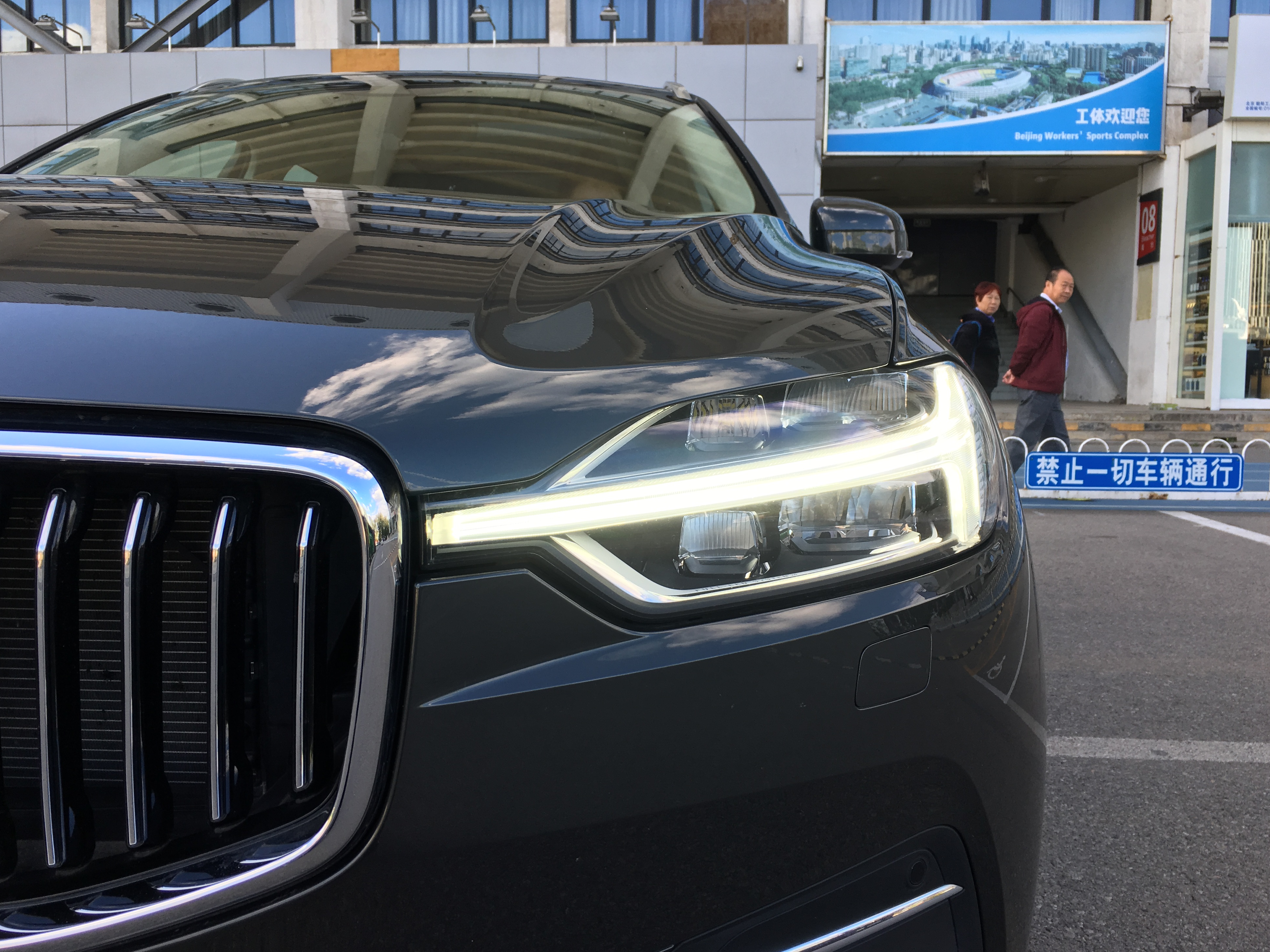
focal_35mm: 30
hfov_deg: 60.0
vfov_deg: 46.8
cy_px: 478
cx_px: 649
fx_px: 1101
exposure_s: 1/234
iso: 25
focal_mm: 4.15
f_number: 2.2
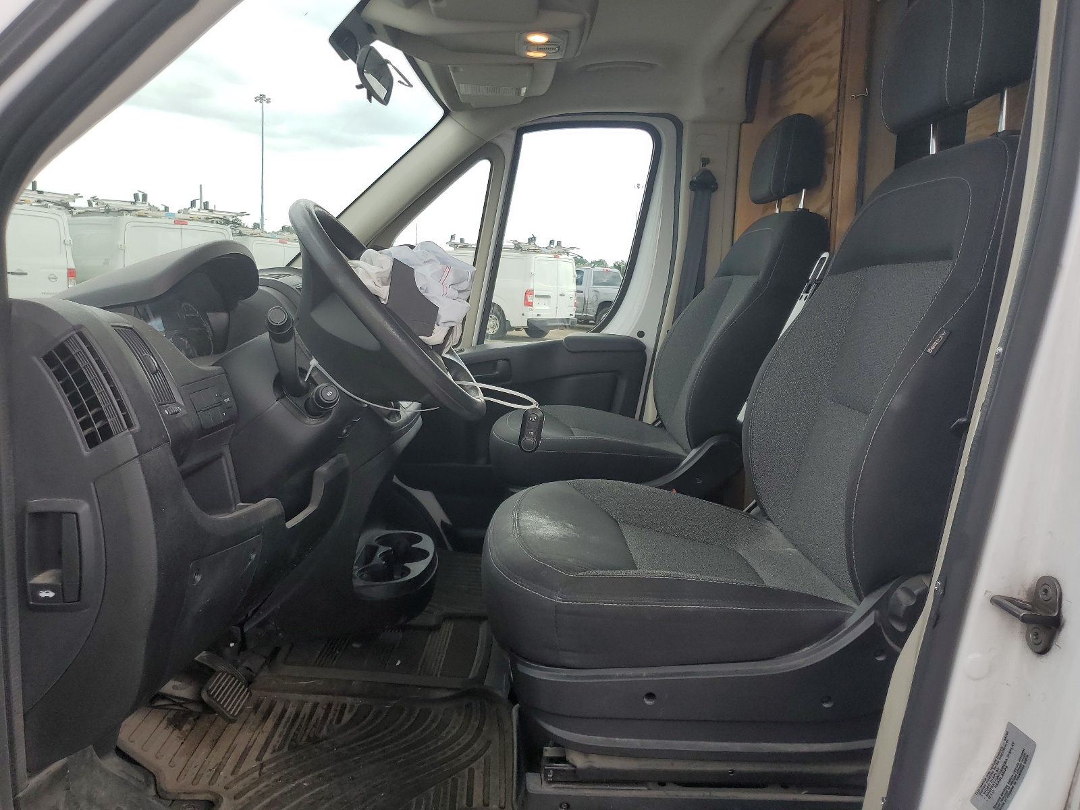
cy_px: 405
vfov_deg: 53.1
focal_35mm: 26
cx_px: 540
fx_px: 811
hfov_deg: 67.3
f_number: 1.5
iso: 50
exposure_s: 1/588
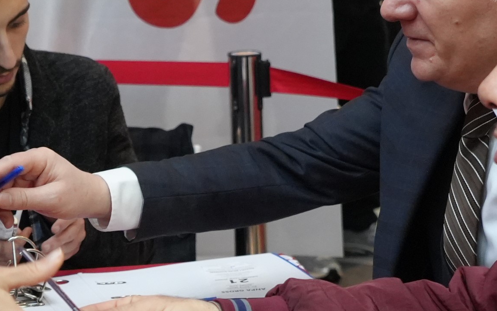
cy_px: 257
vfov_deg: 10.1
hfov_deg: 16.0
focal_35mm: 130
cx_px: 126
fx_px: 1761
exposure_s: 1/160
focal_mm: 32
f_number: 4
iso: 3200
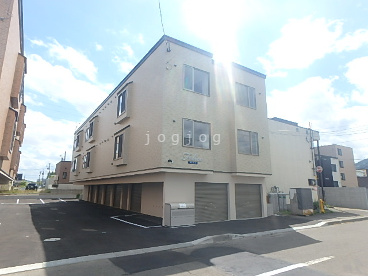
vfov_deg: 63.4
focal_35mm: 21
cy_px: 138
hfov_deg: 79.0
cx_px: 184
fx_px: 223
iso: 125
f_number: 6
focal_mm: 3.7
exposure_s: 1/400
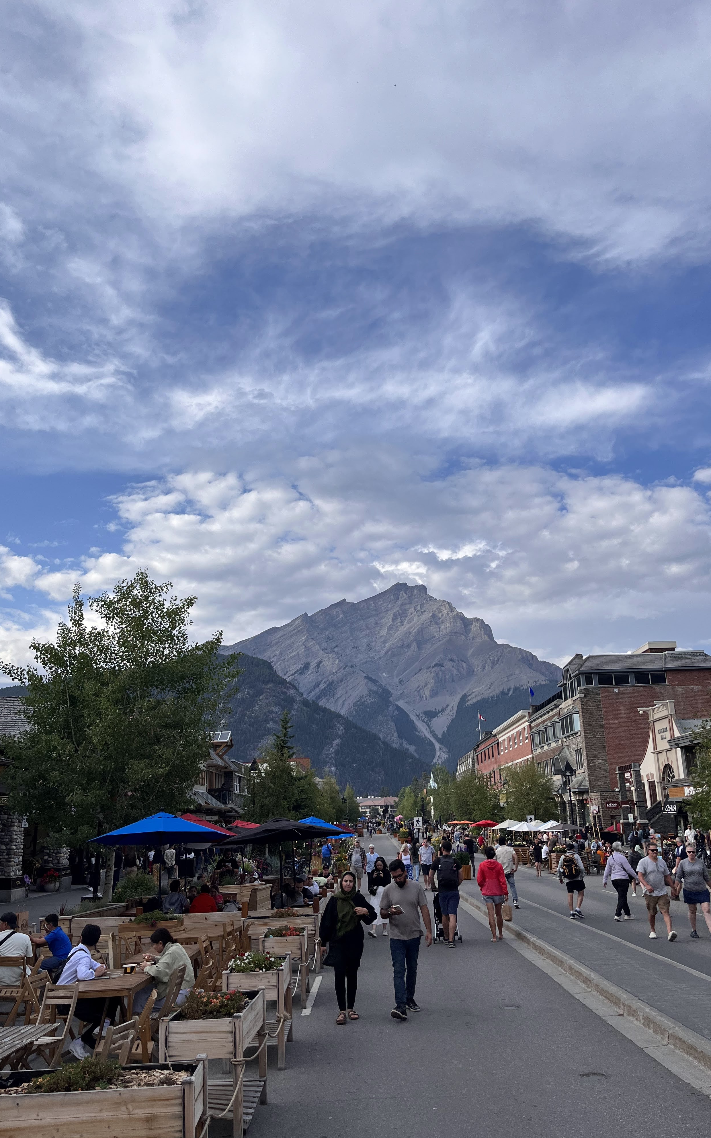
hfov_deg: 44.5
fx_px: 868
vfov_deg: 66.5
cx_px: 353
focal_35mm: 28
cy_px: 571
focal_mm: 5.1
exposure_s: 1/3521
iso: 50
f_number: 1.6
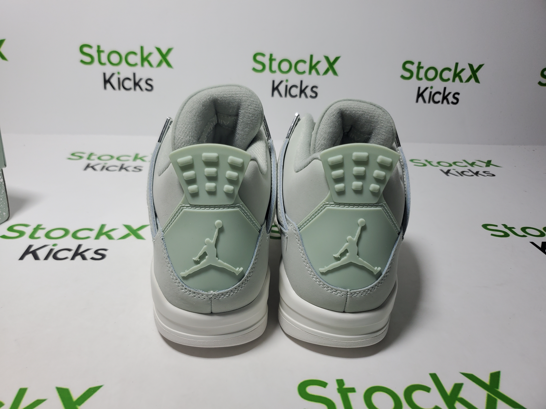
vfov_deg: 53.1
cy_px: 204
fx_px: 410
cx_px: 273
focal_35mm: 26
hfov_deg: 67.3
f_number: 1.5
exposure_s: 1/529
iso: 50
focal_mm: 4.3
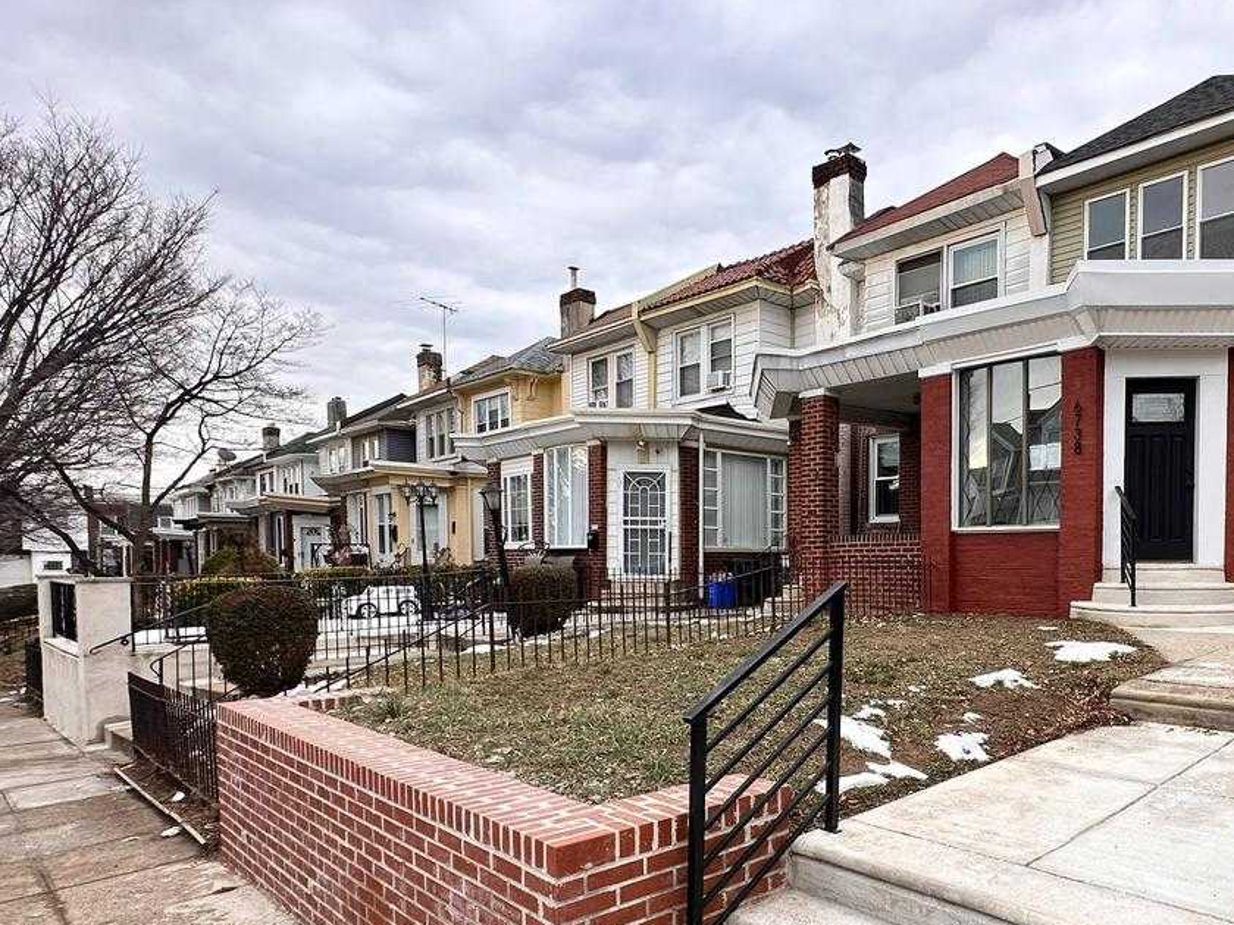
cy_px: 601
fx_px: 856
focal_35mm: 24
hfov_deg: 68.6
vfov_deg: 55.9
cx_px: 868
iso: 40
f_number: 2.2
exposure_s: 1/206
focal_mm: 2.22
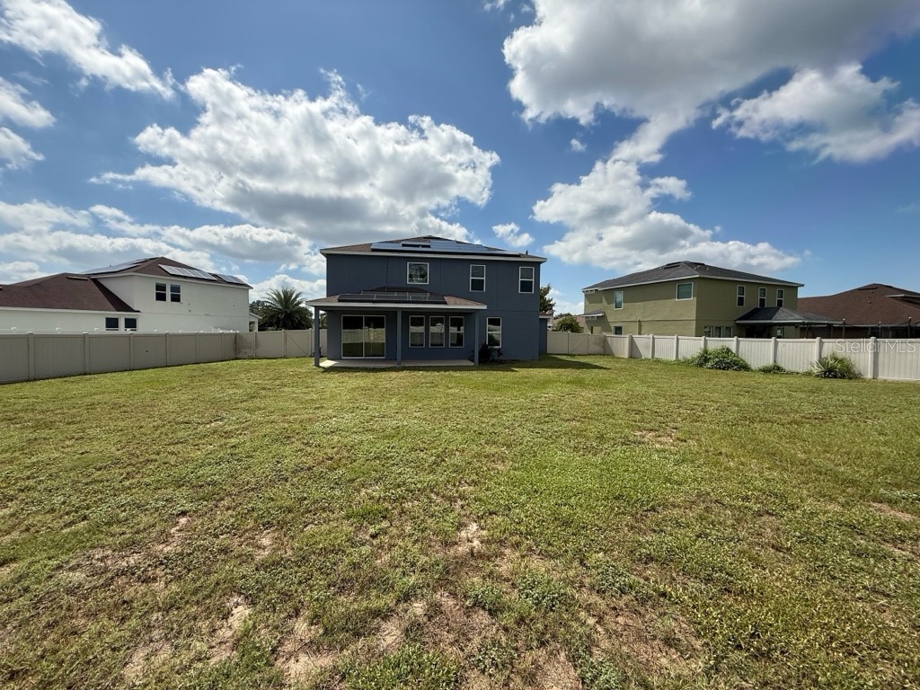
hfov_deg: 102.1
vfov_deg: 85.7
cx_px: 460
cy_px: 345
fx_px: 372
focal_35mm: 14
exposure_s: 1/2717
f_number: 2.2
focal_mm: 2.22
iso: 50
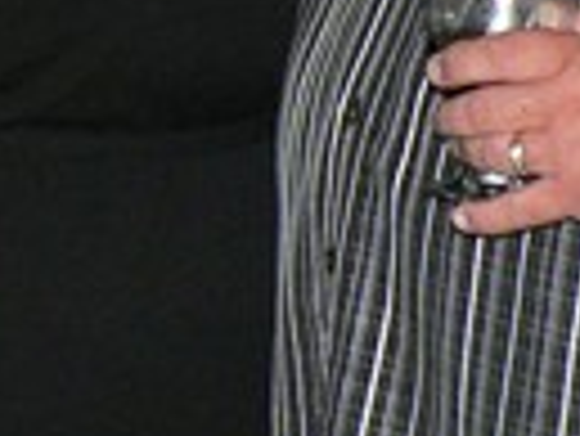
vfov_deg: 8.1
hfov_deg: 10.5
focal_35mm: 179
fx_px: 3002
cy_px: -288
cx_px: -373
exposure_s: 1/60
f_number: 2.8
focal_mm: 6
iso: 200
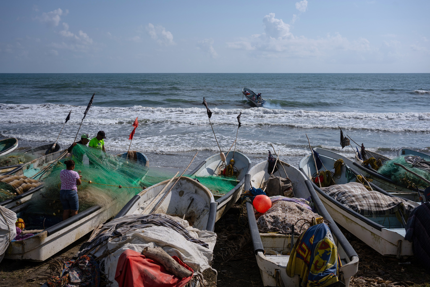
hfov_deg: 54.4
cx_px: 215
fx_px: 418
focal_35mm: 35
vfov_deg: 37.8
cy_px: 144
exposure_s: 1/2000
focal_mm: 35
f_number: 5.6
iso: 100
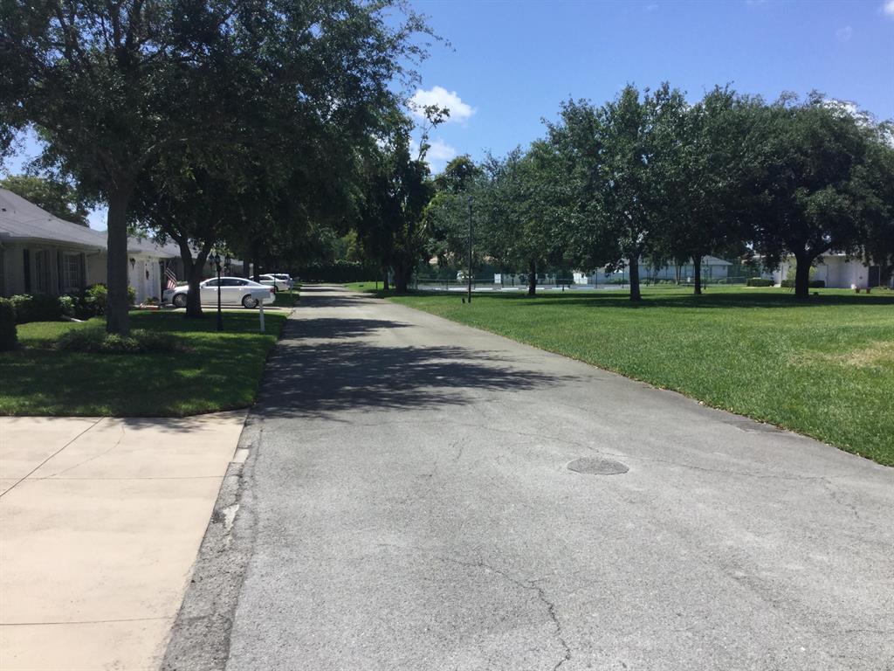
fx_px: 801
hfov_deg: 58.4
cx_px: 447
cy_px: 336
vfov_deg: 45.4
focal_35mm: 31
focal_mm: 3.3
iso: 25
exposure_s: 1/1235
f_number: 2.4
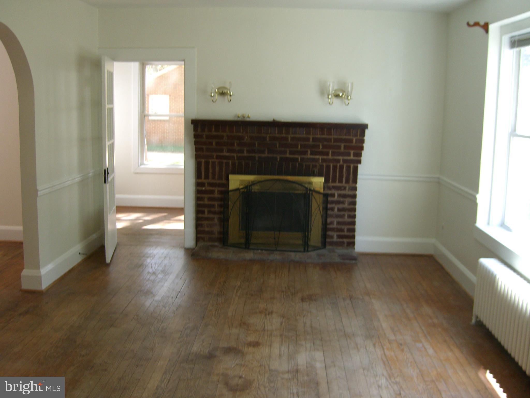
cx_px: 265
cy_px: 199
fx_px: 582
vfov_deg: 37.7
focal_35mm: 38
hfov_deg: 49.0
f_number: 2.8
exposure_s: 1/80
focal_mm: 7.9
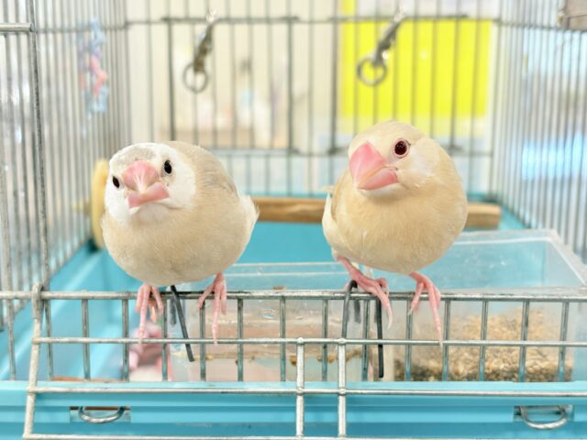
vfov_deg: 28.0
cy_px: 220
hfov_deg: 36.8
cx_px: 294
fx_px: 882
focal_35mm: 52
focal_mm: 5.96
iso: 50
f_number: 1.6
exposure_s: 1/50
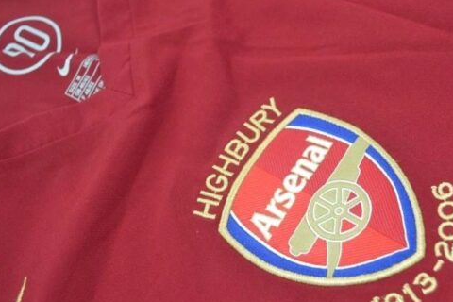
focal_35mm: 45
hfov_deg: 43.5
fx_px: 566
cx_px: 261
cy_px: 156
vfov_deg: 29.9
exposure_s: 1/60
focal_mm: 24
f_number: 4
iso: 200
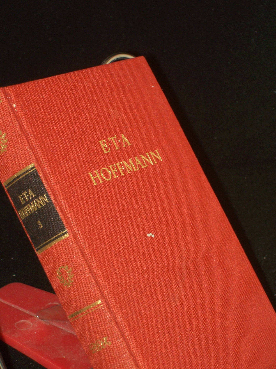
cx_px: 138
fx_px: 1084
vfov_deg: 19.3
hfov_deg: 14.5
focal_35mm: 102
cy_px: 184
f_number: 4.6
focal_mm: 16.8
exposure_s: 1/100
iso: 80
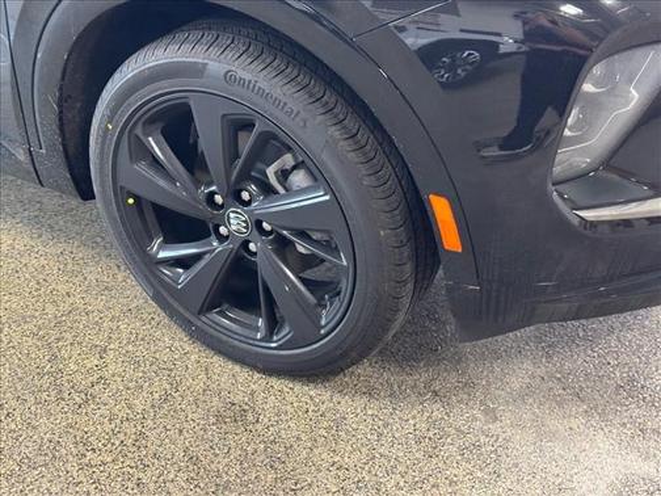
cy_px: 248
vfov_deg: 30.3
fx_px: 917
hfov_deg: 39.7
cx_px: 330
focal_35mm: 48
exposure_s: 1/40
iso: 250
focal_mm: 6.76
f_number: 1.78
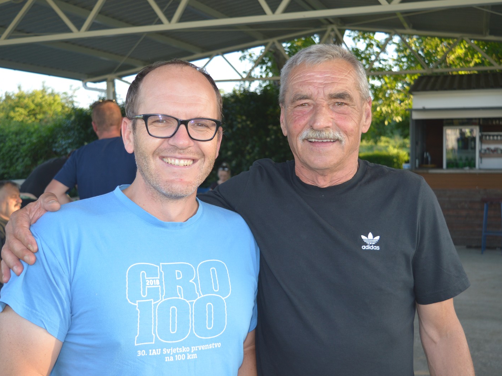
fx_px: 603
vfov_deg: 34.7
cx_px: 259
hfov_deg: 45.2
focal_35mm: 42
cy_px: 190
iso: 125
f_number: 4
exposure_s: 1/125
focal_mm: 25
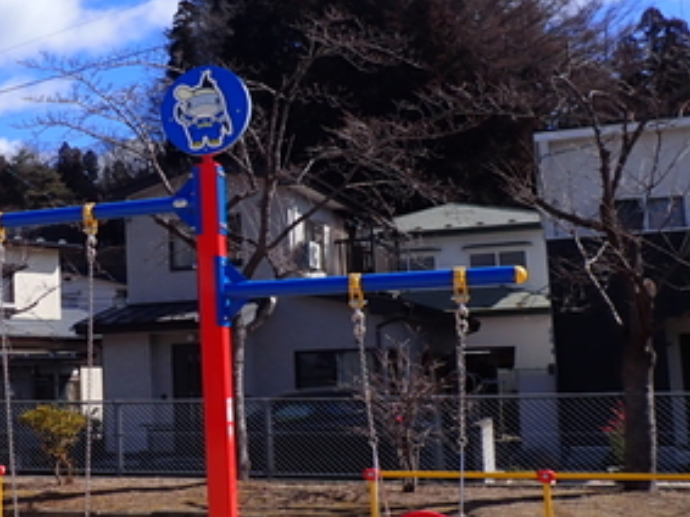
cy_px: 263
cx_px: 22
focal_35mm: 53
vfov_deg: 27.5
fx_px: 1056
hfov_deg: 33.5
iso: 100
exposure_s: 1/250
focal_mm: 4.5
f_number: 8
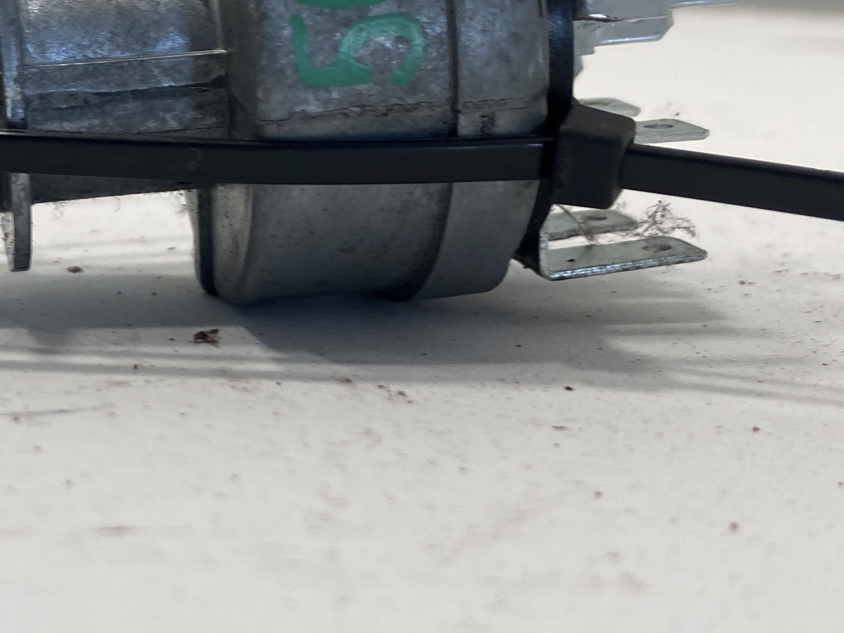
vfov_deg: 23.1
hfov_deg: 29.8
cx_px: 143
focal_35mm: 63
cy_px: 195
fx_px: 1536
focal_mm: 4.25
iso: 50
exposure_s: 1/120
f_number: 1.8
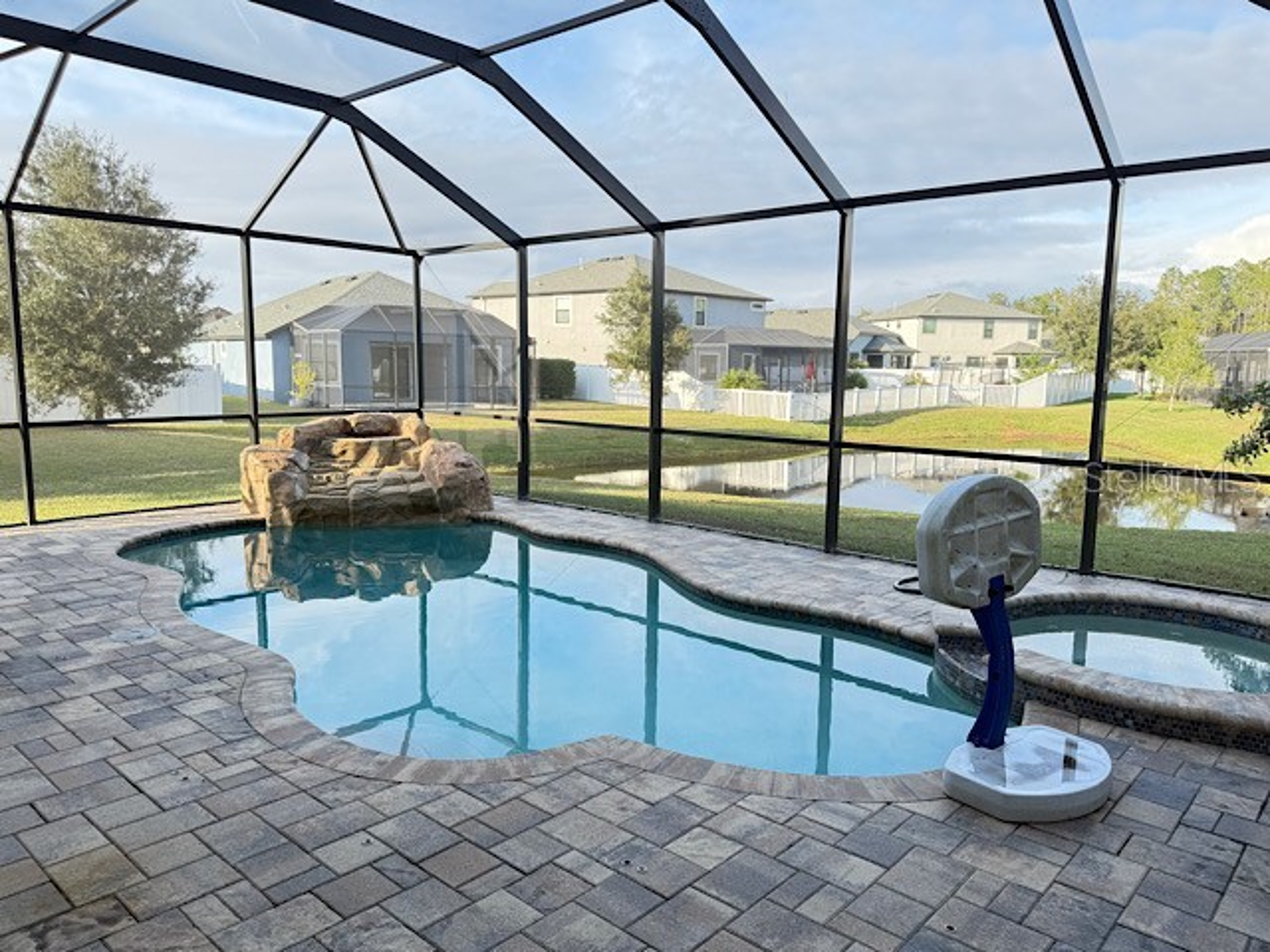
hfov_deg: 71.6
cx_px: 635
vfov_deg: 56.8
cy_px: 476
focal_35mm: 24
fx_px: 881
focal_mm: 6.76
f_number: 1.78
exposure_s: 1/393
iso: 80
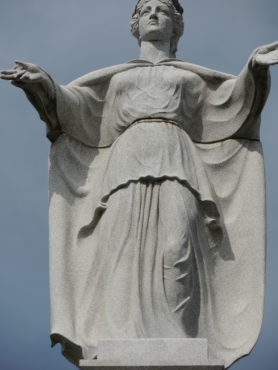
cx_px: 139
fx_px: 5033
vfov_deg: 4.2
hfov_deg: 3.2
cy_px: 185
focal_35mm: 470
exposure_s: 1/1600
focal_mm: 83.8
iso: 100
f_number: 4.9
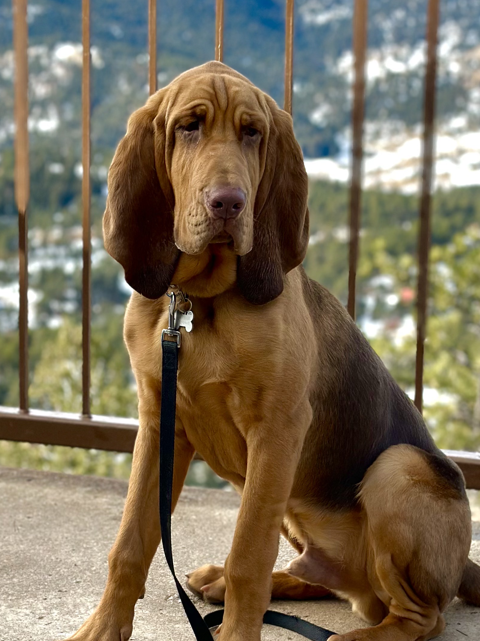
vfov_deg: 21.5
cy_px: 285
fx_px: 1683
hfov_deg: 16.2
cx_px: 251
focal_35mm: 91
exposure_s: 1/2028
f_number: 1.78
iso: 100
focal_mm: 6.86
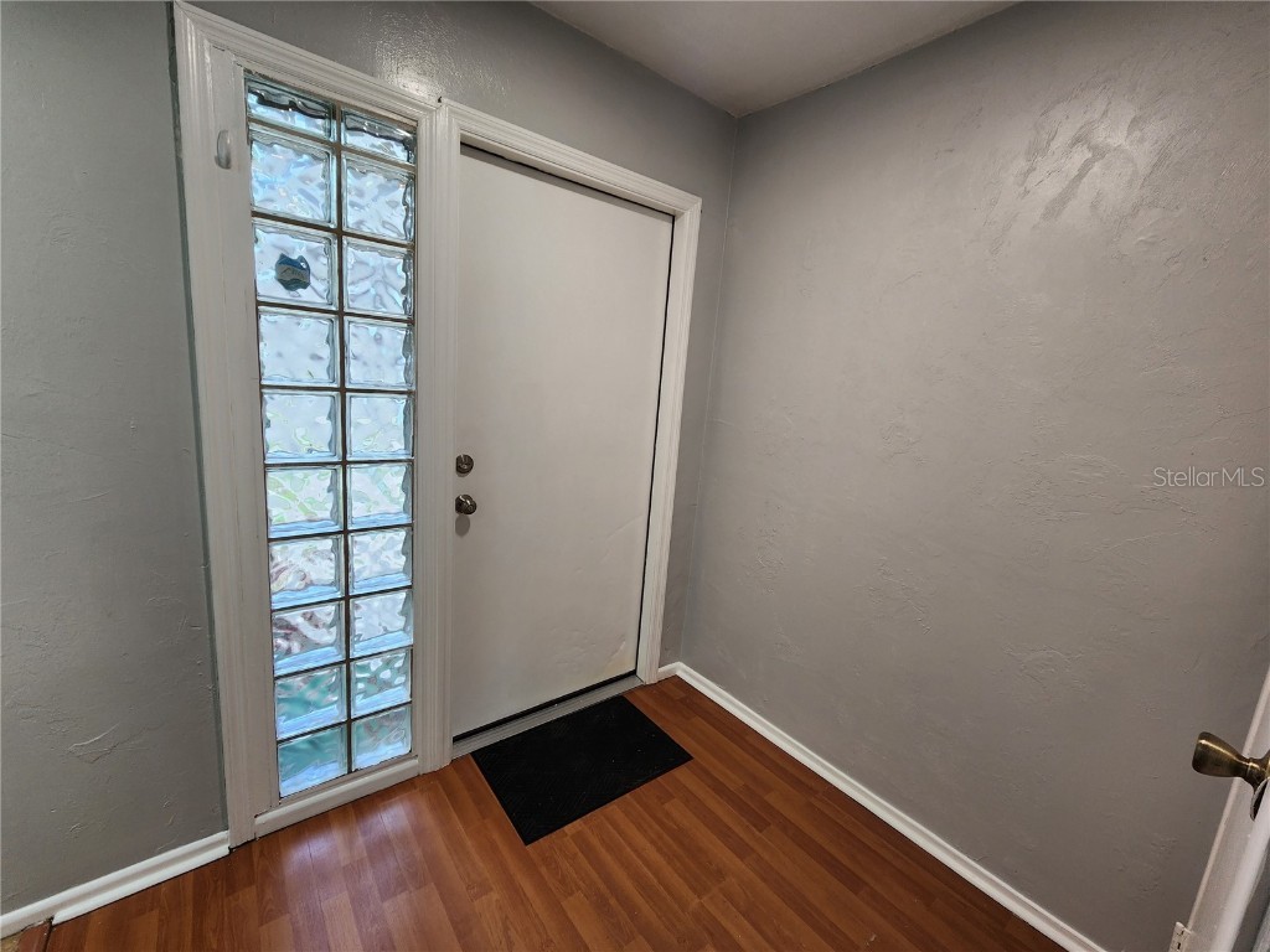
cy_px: 476
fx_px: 477
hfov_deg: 106.2
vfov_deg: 89.9
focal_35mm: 13
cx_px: 635
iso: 100
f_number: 2.2
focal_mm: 2.2
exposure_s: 1/60
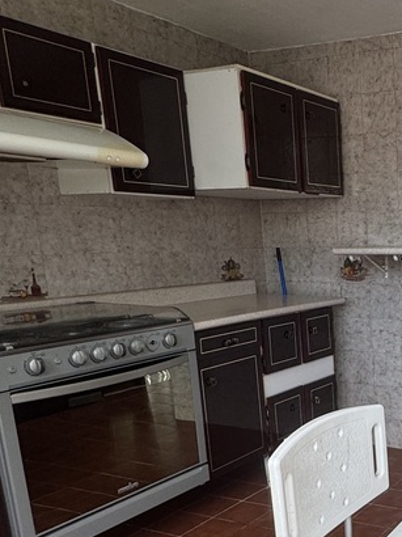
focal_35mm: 41
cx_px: 456
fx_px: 636
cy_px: 397
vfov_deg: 44.4
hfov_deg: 30.8
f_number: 2.2
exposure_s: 1/120
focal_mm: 2.22
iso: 64
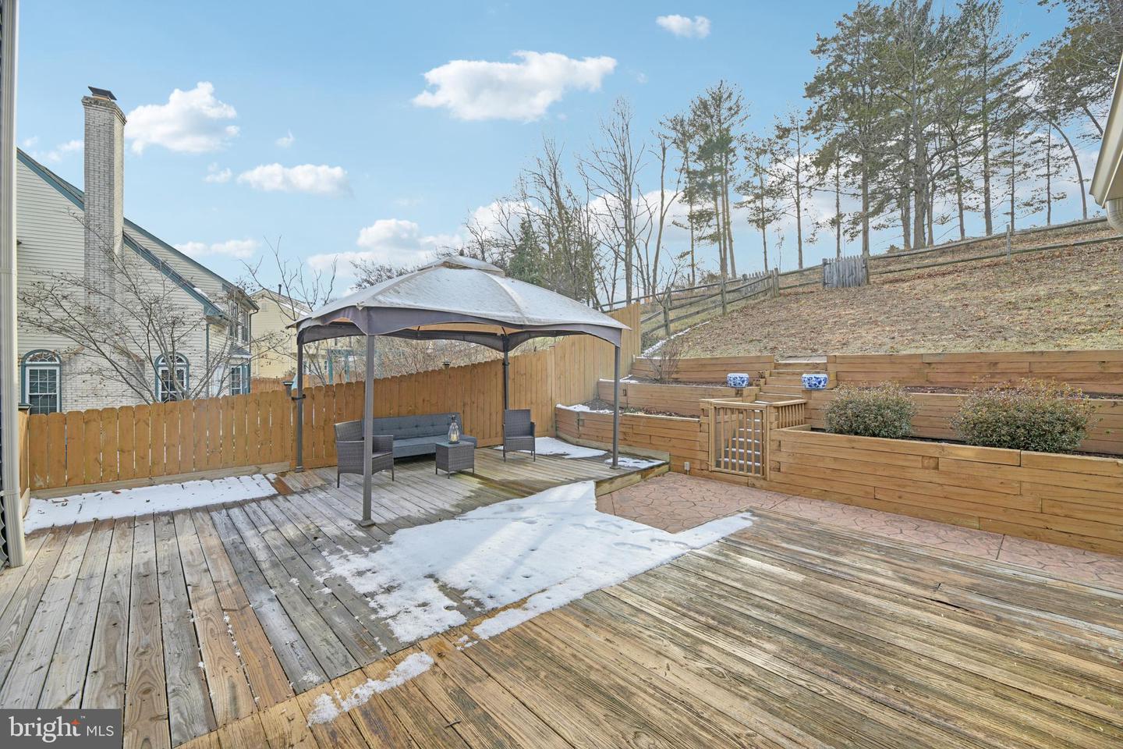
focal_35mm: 14
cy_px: 374
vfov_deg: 81.2
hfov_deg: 104.3
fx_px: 437
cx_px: 562
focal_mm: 14
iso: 100
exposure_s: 1/100
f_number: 8
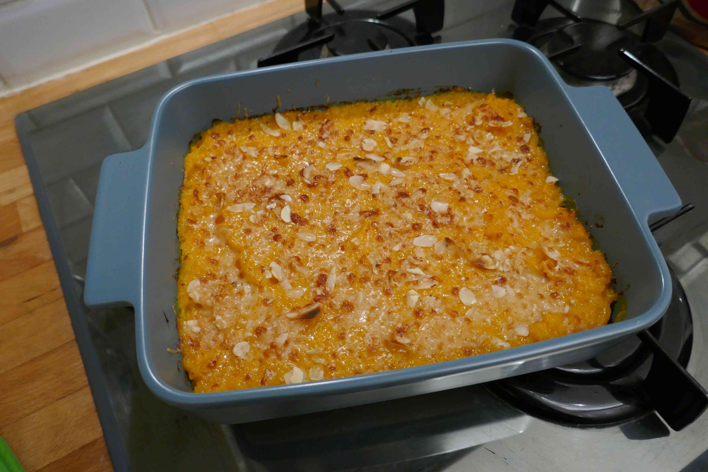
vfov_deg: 51.3
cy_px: 236
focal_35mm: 25
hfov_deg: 71.5
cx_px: 354
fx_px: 492
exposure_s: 1/60
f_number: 2.8
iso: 1000
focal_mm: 9.1
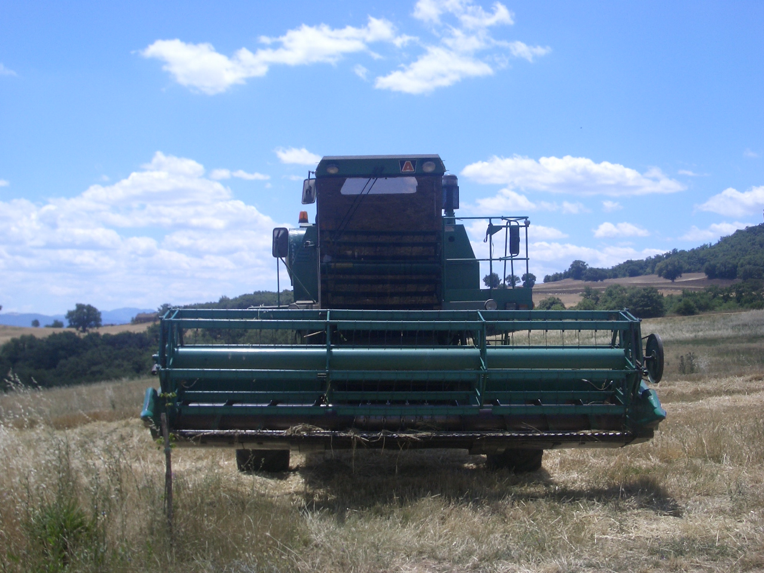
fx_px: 1081
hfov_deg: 38.9
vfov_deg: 29.7
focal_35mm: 49
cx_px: 382
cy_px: 286
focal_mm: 8.2
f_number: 5
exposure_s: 1/500
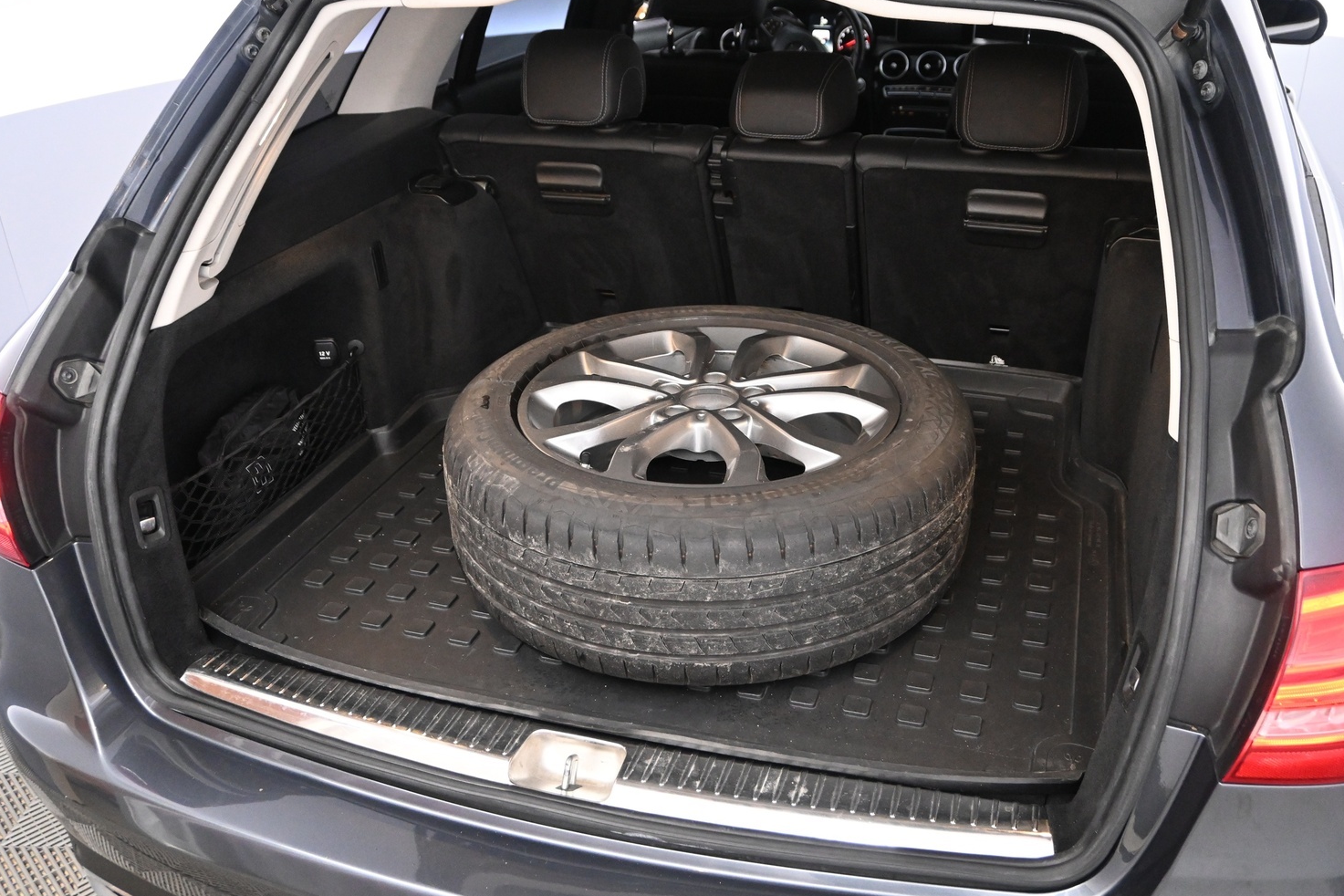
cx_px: 712
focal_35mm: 33
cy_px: 410
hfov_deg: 57.2
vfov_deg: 39.9
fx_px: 1232
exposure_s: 1/60
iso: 3200
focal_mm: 20
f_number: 3.8
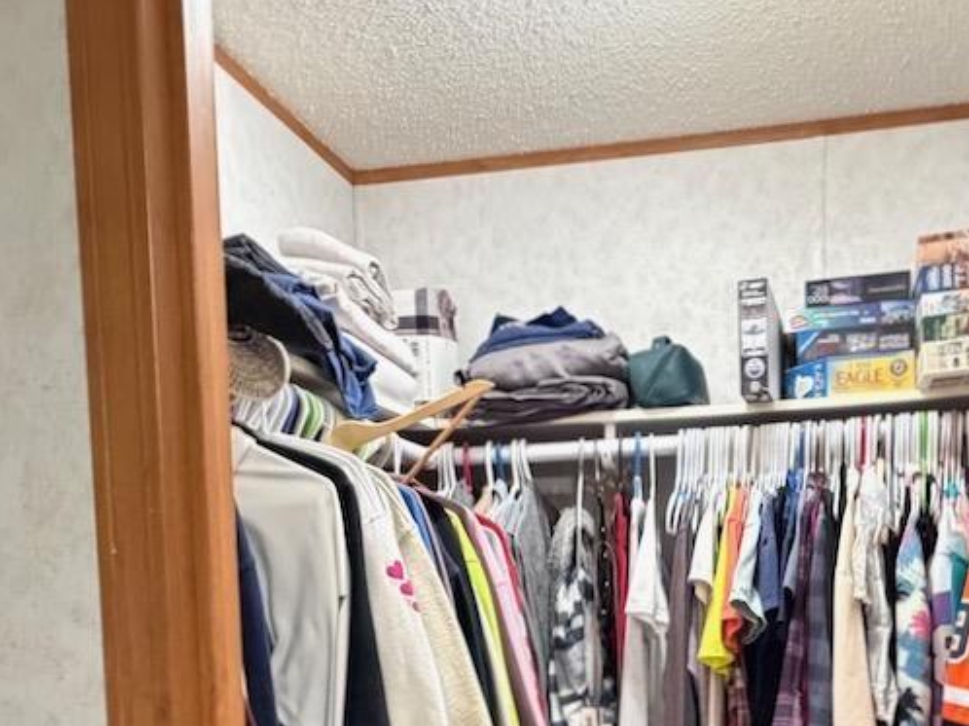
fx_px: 1007
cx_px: 617
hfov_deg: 50.8
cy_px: 710
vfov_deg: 36.1
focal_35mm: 36
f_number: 2.2
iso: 1250
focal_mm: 2.22
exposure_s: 1/60
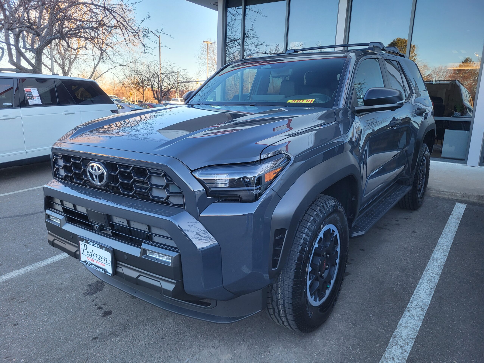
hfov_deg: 67.3
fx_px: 364
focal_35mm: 26
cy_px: 182
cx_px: 242
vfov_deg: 53.1
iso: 64
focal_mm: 5.4
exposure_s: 1/120
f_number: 1.8
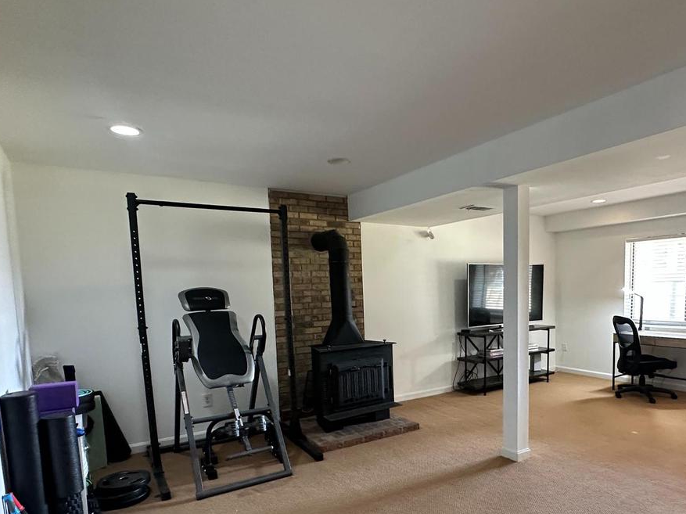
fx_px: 456
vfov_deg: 57.9
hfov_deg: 73.4
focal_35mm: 23
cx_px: 402
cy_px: 332
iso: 640
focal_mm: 2.22
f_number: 2.2
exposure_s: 1/60
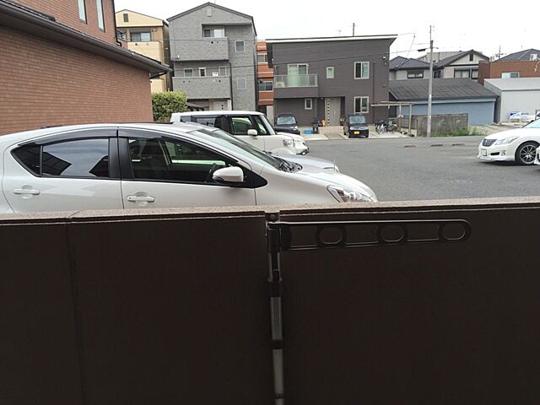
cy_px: 202
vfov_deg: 48.2
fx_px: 452
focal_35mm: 29
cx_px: 270
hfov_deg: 61.7
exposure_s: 1/455
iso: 32
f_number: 2.2
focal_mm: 4.15
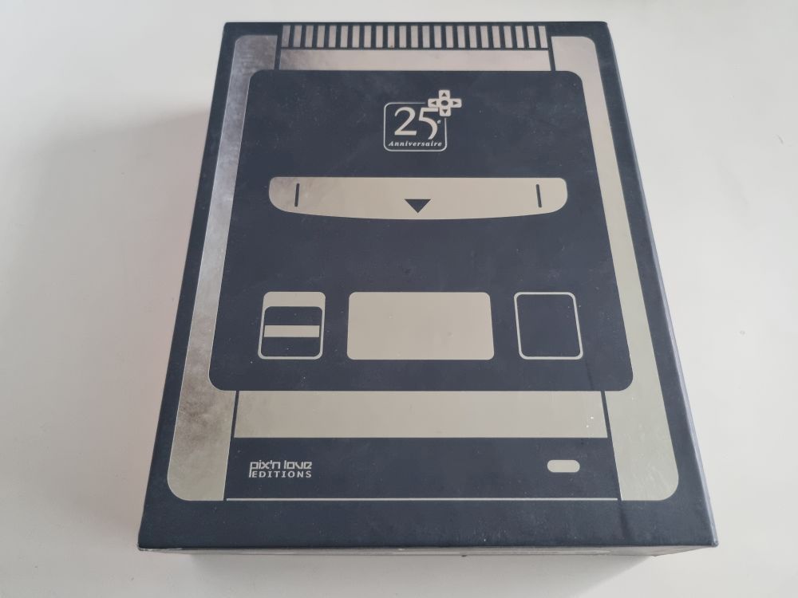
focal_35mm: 26
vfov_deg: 53.1
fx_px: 599
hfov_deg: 67.3
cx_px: 399
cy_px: 299
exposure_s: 1/50
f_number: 1.8
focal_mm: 5.4
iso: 640
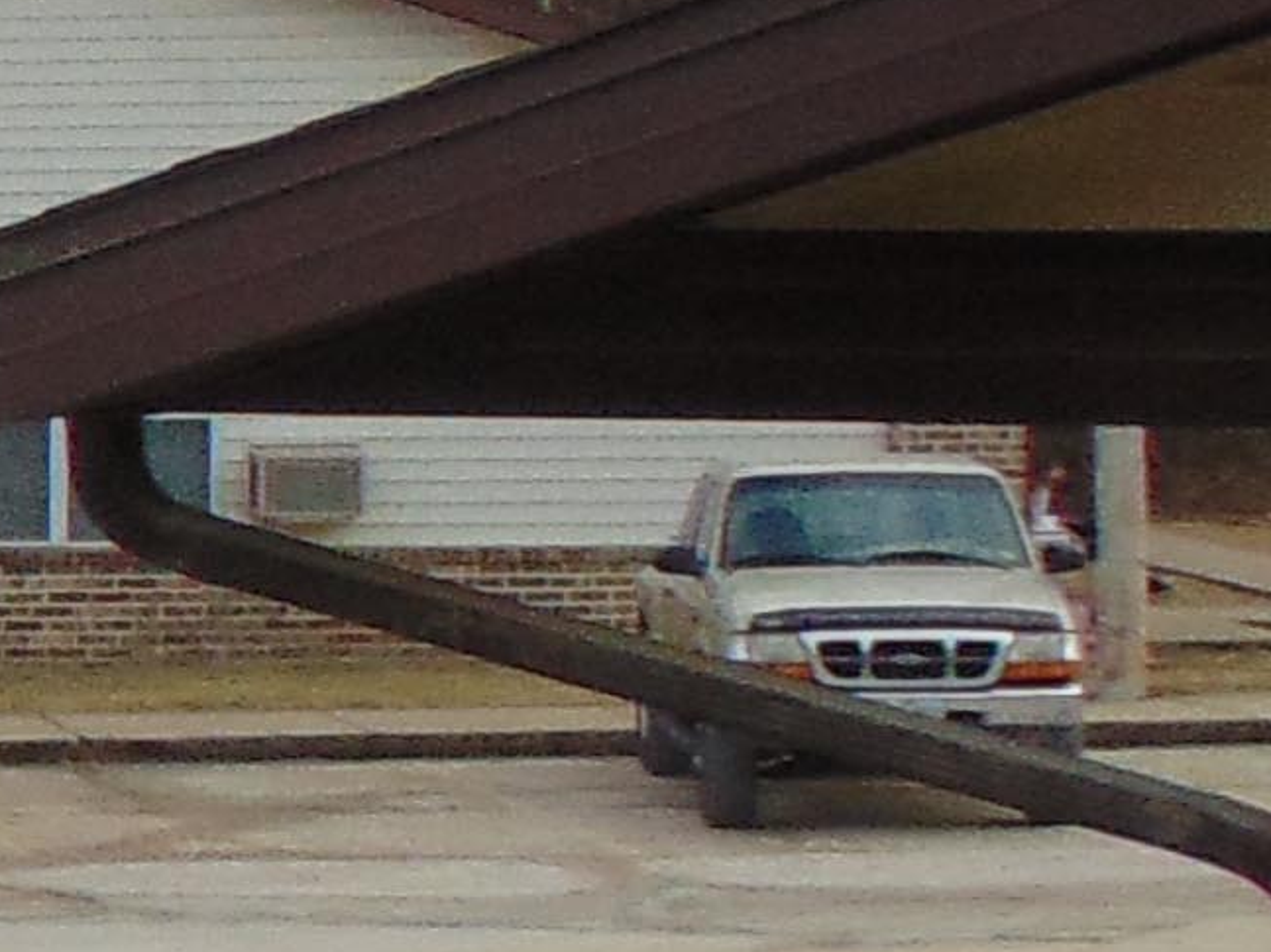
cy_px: 481
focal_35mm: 239
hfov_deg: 7.3
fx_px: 8774
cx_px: -2532
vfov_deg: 6.2
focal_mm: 5.4
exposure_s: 1/800
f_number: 3.1
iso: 80
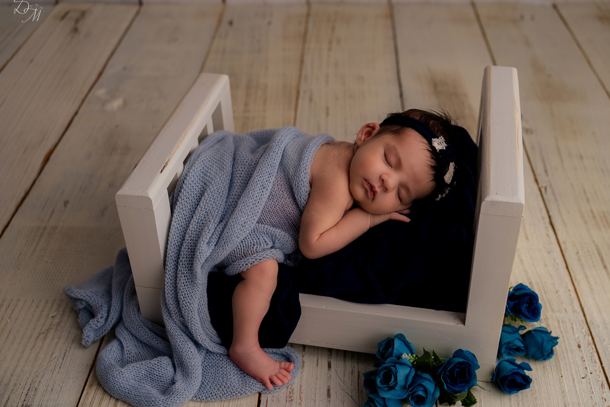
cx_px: 352
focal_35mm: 41
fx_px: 695
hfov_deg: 47.2
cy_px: 215
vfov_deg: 32.6
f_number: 3.5
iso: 125
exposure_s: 1/160
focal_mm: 35
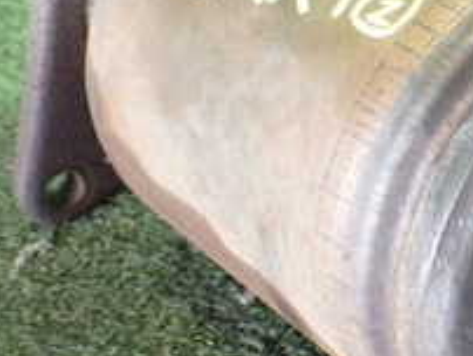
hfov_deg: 21.3
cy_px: 215
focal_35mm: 89
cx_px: 459
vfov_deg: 16.6
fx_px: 1218
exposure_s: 1/50
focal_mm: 5.4
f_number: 2.3
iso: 800
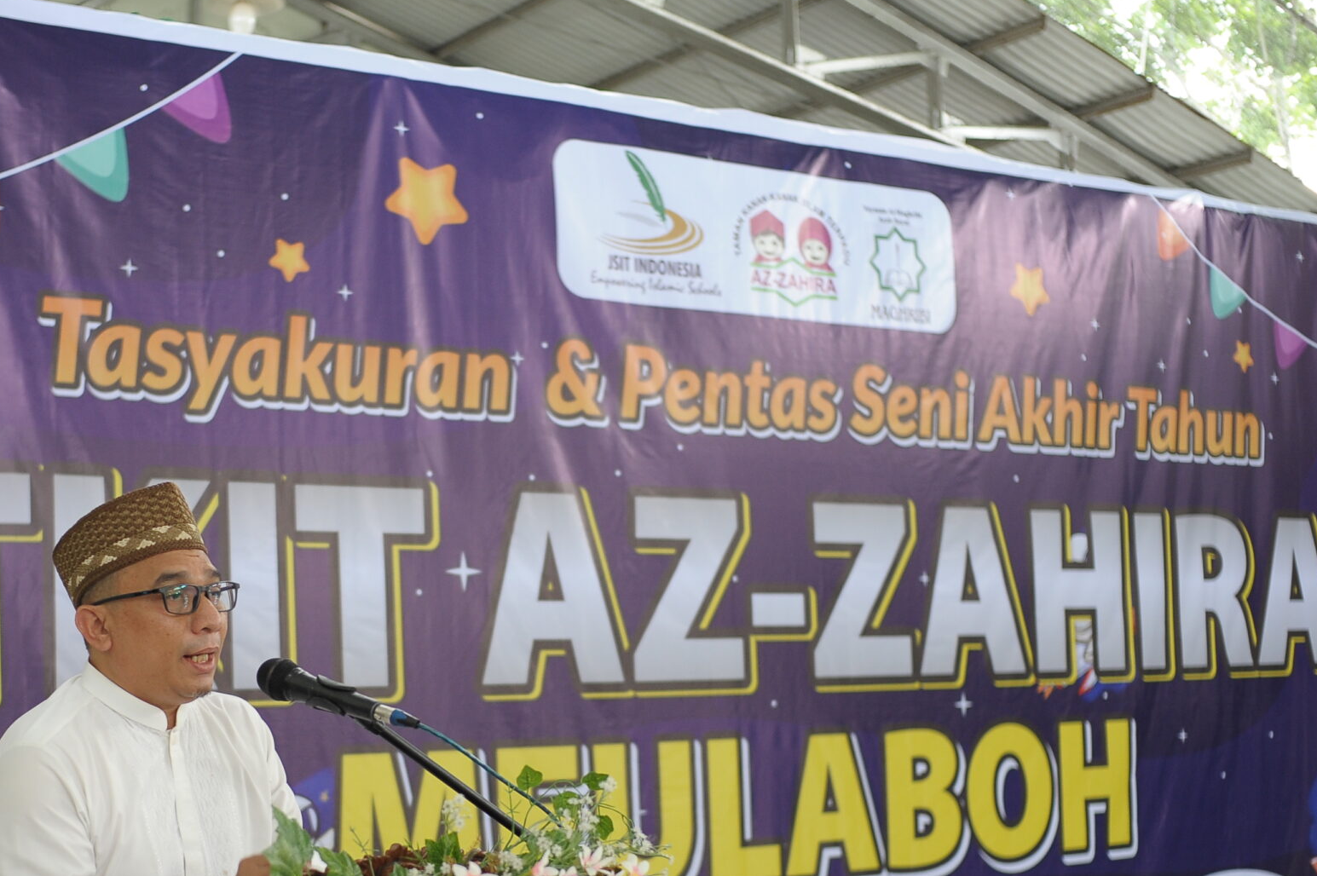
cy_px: 590
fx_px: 2120
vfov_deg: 23.2
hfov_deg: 34.2
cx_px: 436
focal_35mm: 58
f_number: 2
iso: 800
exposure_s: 1/160
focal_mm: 35
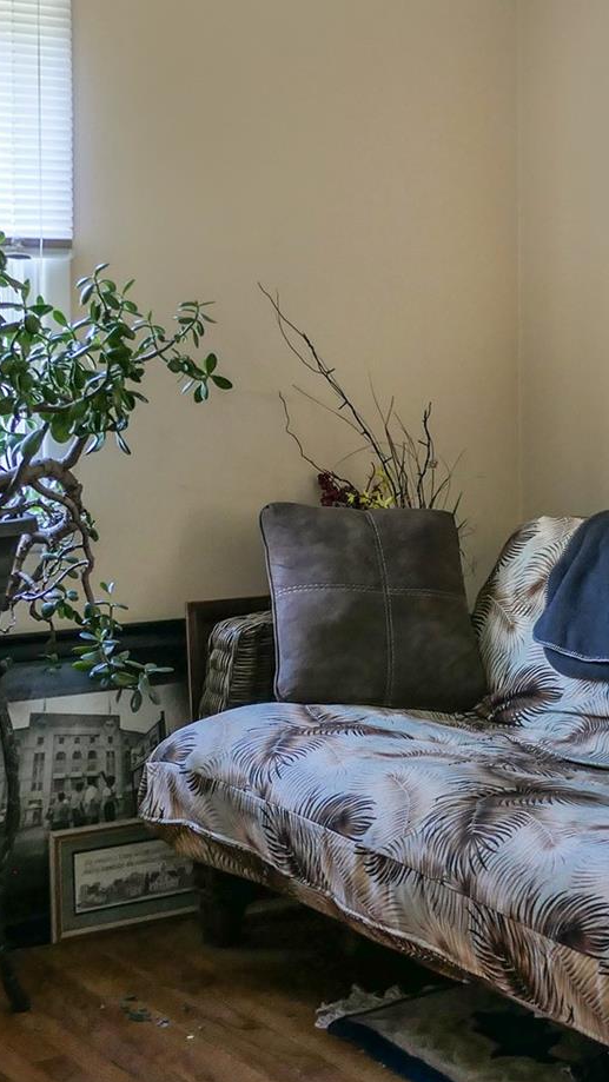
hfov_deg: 21.2
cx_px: 496
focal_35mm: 56
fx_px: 1607
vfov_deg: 37.1
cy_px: 427
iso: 160
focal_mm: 8.8
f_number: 1.4
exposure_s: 1/60
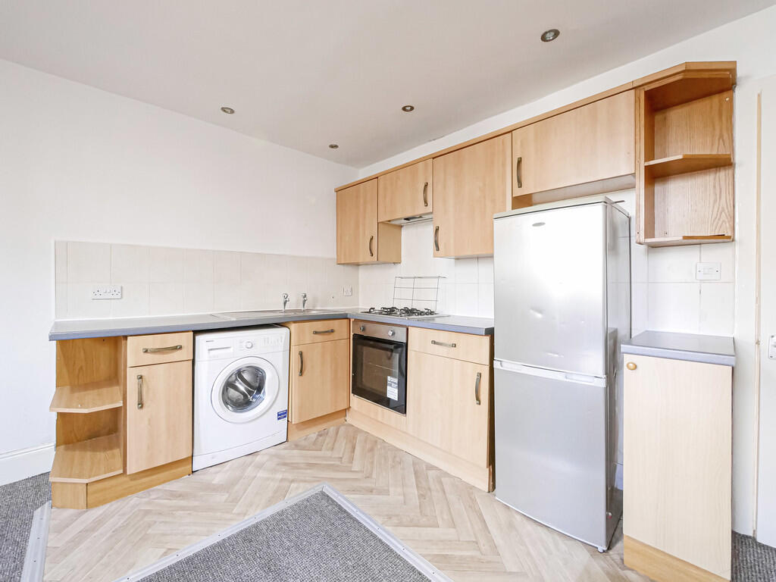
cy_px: 291
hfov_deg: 102.1
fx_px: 314
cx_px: 388
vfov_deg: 85.7
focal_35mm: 14
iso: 3200
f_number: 4
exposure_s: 1/25
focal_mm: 7
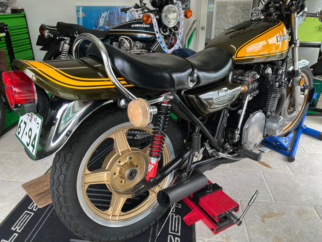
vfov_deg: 53.1
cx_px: 161
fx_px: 242
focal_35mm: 26
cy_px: 121
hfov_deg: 67.3
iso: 40
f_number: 1.5
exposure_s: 1/183
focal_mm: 5.7
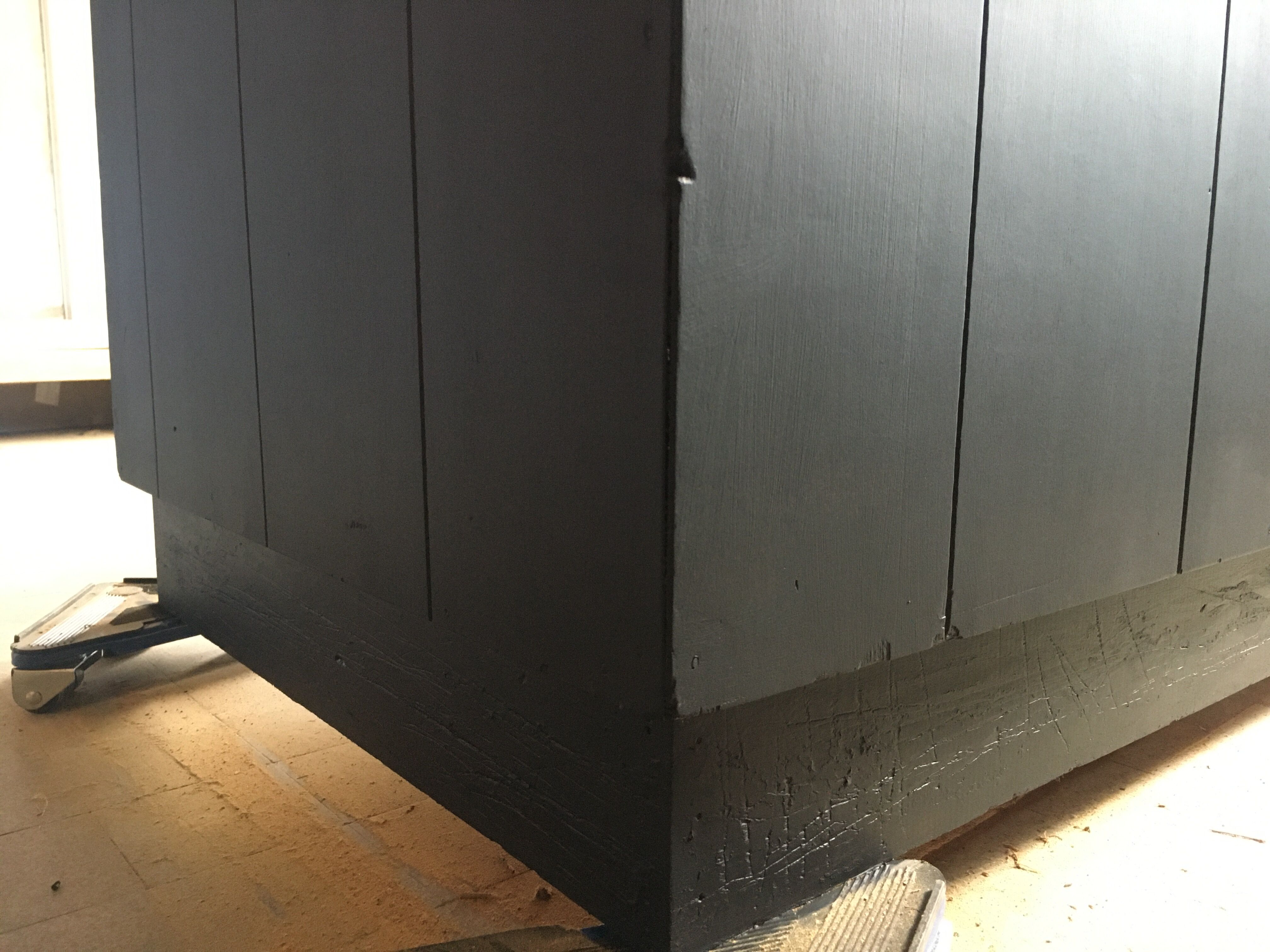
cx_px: 635
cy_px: 476
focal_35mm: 29
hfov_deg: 61.7
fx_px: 1064
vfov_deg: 48.2
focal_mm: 4.15
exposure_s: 1/25
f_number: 2.2
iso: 200
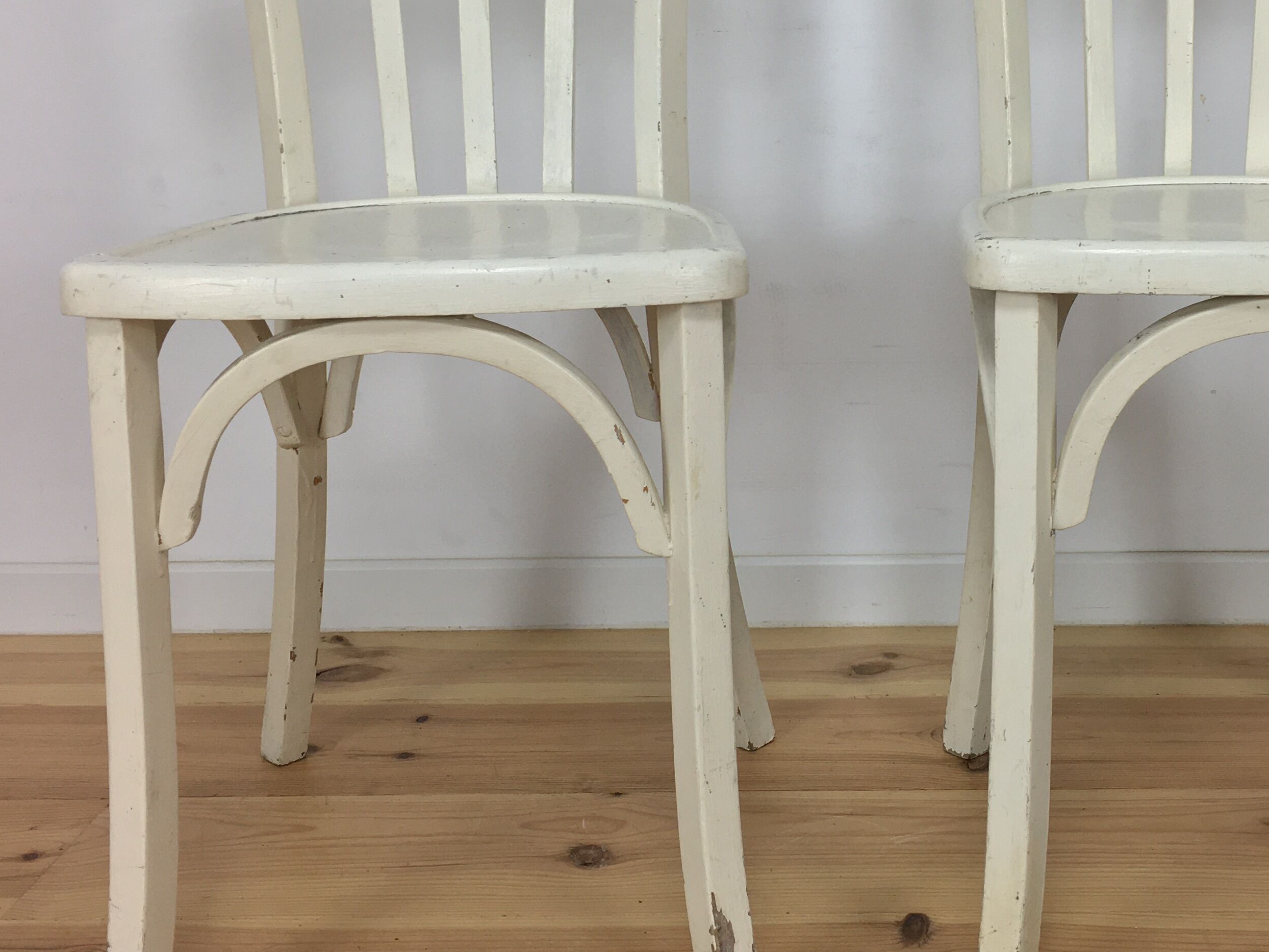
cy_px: 338
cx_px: 839
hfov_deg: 40.0
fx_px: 1723
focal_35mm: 47
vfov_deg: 30.7
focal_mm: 4.15
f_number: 2.2
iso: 32
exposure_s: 1/33
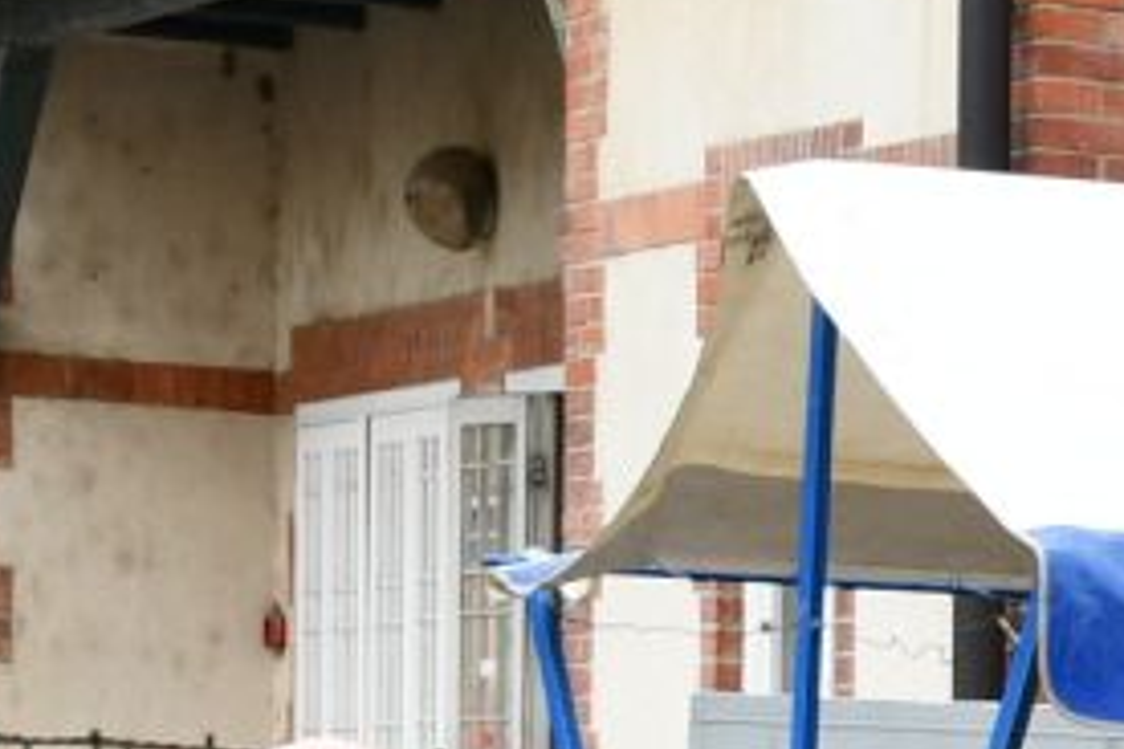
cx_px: 3168
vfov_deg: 5.4
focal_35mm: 246
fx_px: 7680
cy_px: 1789
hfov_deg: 7.5
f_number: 6.3
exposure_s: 1/250
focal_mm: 27
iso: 200
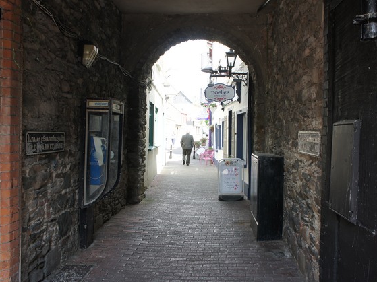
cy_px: 143
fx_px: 359
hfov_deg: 55.2
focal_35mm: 33
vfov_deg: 42.9
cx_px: 212
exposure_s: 1/80
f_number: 5.6
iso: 200
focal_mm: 20
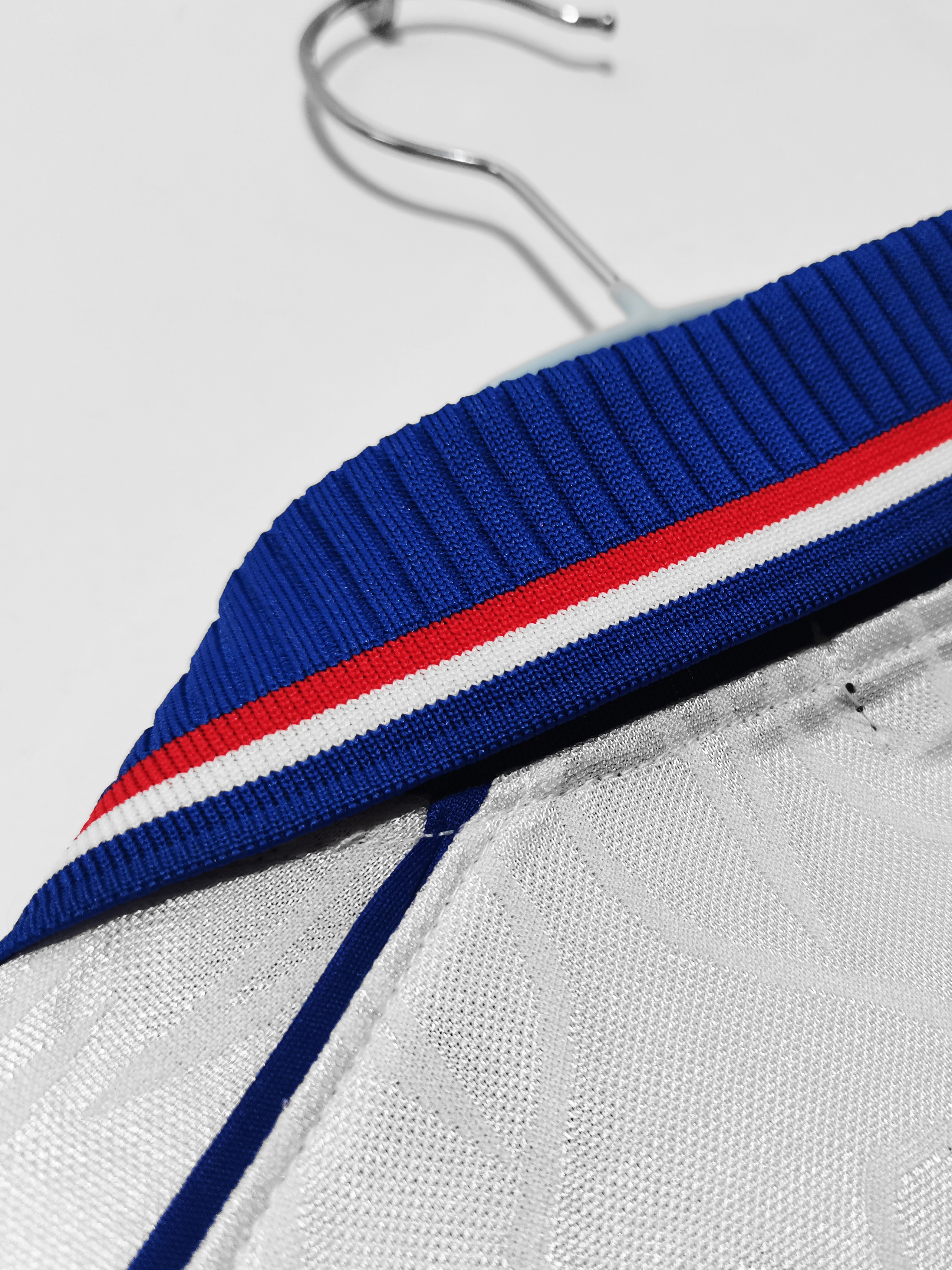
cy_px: 633
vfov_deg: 52.6
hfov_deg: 39.9
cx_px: 671
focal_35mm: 35
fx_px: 1283
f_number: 1.8
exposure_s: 1/100
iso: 400
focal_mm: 5.58
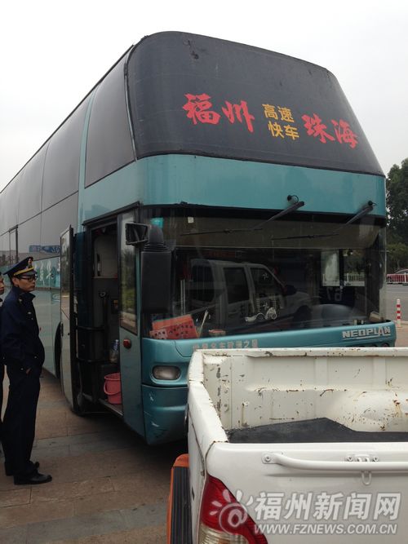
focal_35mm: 33
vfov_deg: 55.4
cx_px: 204
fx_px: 519
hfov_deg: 42.9
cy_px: 272
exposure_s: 1/357
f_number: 2.4
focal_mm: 4.12
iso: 50
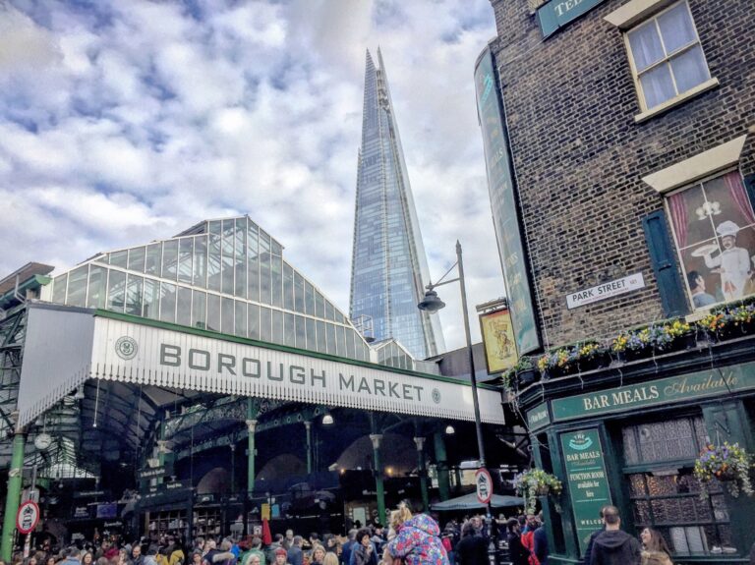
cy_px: 282
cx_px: 378
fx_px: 632
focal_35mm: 29
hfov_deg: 61.7
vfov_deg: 48.2
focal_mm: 4.15
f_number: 2.2
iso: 32
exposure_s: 1/1130
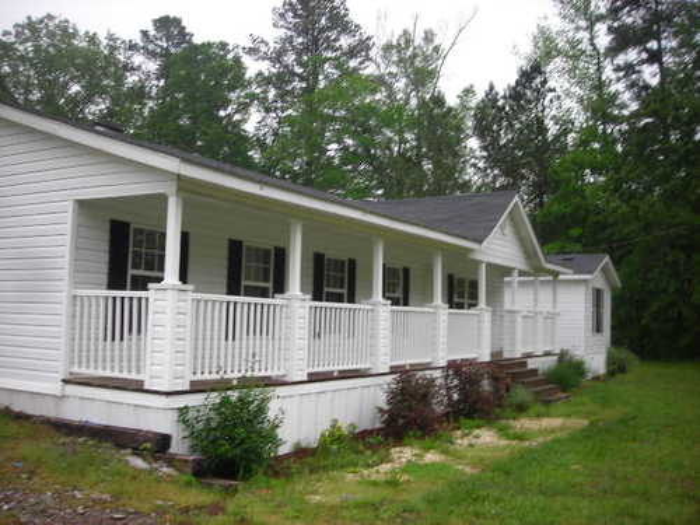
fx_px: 768
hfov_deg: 49.0
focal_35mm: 38
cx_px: 350
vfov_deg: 37.7
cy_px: 262
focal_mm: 6.3
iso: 50
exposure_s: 1/96.7
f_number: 3.2
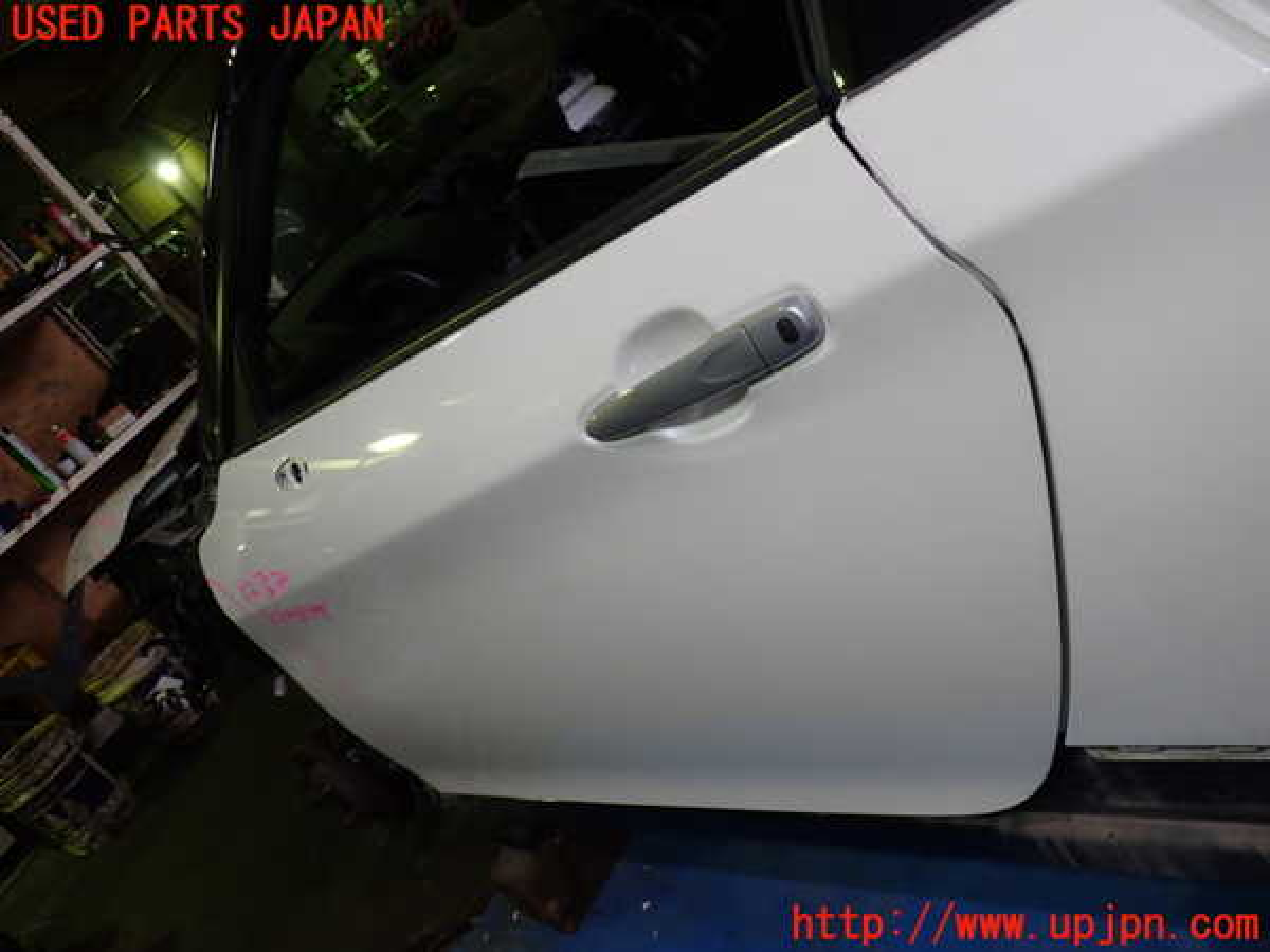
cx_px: 635
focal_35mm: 30
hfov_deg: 60.0
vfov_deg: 46.8
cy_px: 476
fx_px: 1101
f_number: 2.3
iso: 200
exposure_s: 1/60
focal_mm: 5.4
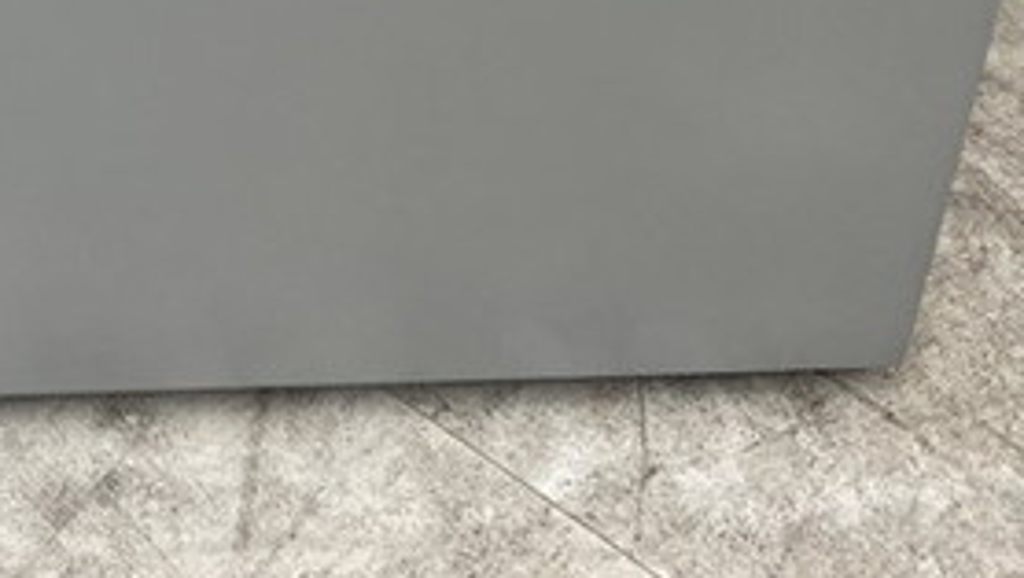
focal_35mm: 103
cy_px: -580
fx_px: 2799
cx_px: 122
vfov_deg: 10.8
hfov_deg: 20.4
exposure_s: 1/100
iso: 64
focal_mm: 3.99
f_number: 1.8
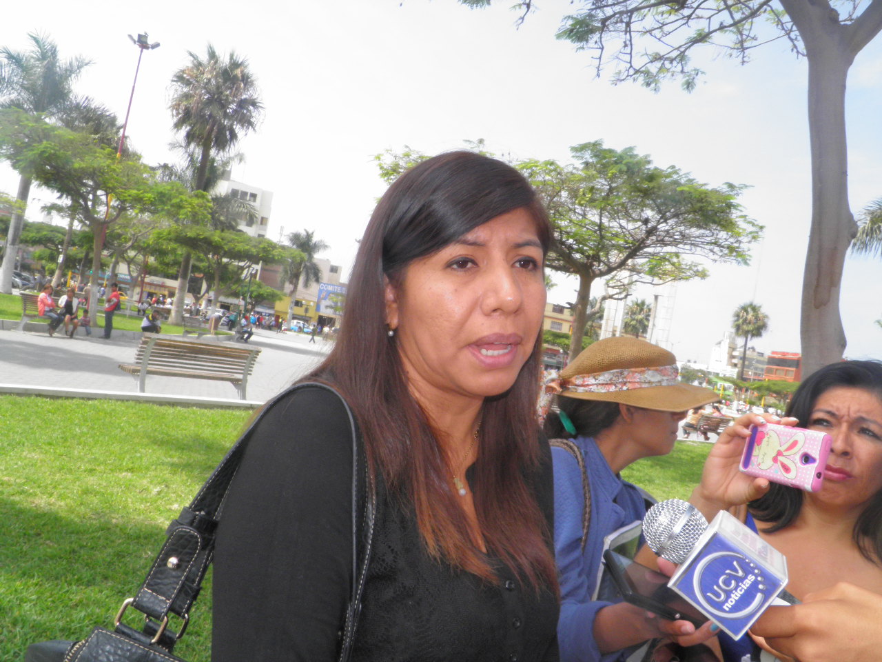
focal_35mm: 28
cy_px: 331
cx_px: 441
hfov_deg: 63.4
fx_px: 713
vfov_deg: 49.7
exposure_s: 1/125
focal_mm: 4.9
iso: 100
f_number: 8
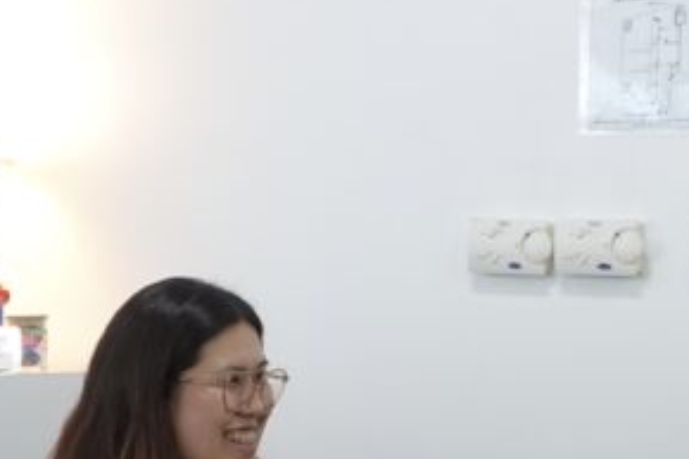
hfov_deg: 17.8
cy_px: 455
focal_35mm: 113
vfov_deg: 12.0
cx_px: 59
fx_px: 2161
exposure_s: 1/40
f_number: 2.8
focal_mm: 12.27
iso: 320
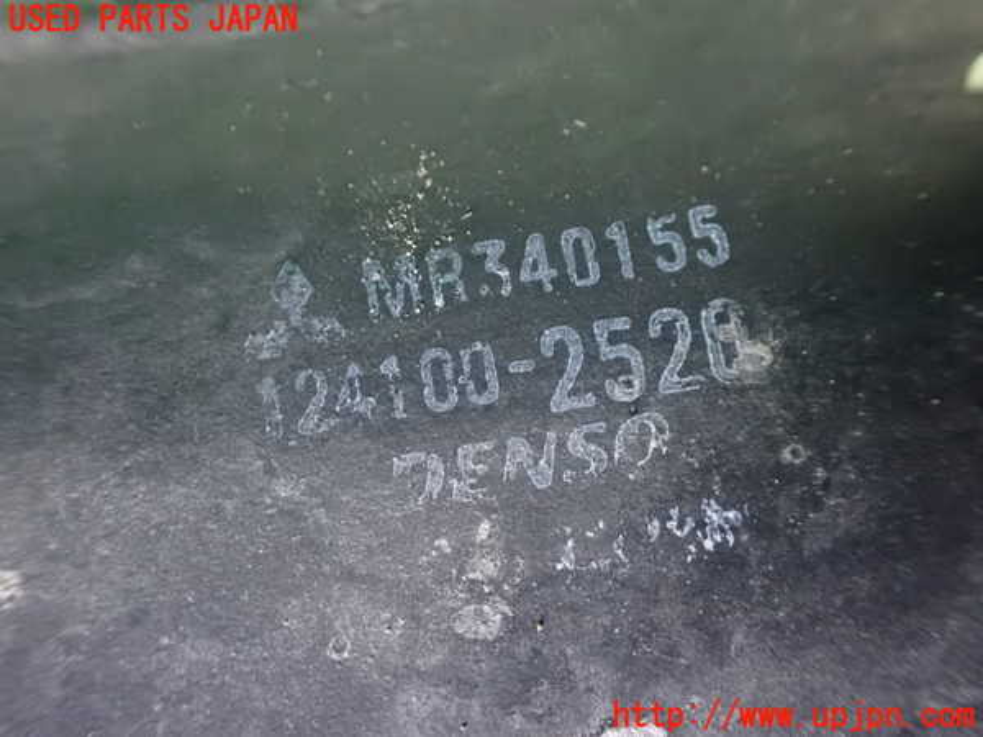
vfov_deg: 46.8
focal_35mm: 30
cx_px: 492
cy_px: 368
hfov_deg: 60.0
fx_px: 852
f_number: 2.3
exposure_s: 1/25
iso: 1600
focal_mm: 5.4
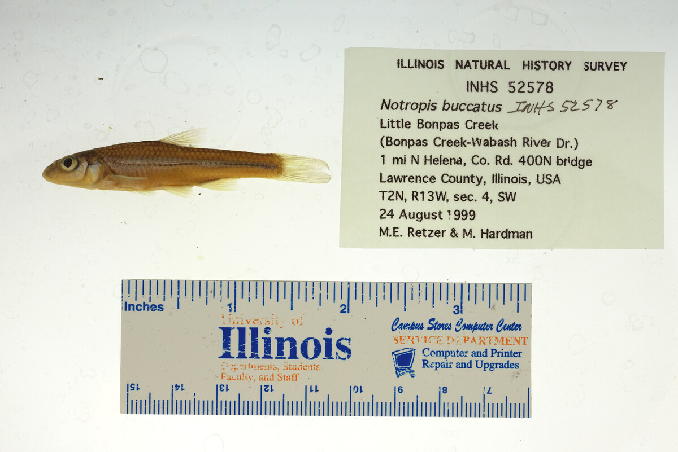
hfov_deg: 33.4
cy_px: 226
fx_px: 1130
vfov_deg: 22.6
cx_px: 339
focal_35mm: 60
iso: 100
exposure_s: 1/200
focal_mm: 60
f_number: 10
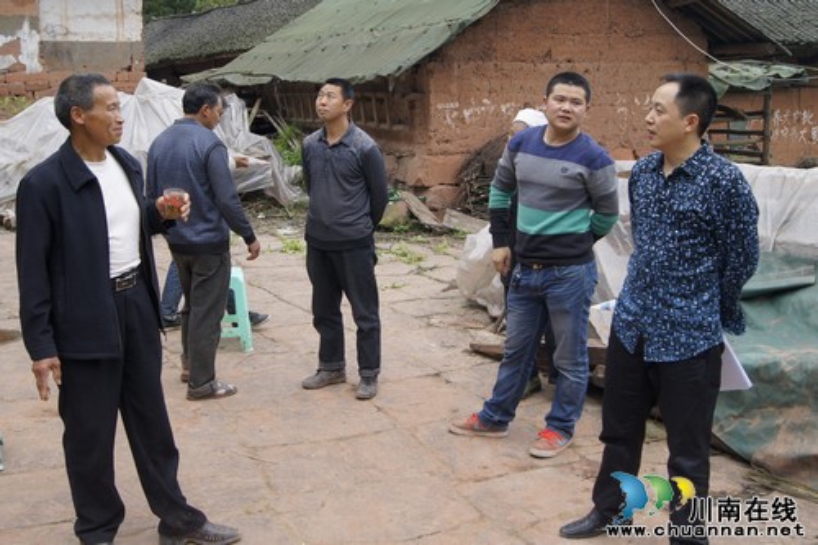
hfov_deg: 53.1
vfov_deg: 36.8
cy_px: 272
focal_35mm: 36
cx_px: 409
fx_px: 818
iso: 200
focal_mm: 24
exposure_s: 1/80
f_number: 9
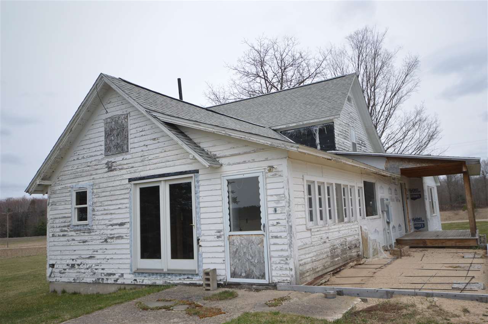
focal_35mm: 30
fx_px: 406
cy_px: 162
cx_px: 244
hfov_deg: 62.0
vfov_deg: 43.5
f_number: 6.3
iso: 100
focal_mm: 20
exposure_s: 1/160
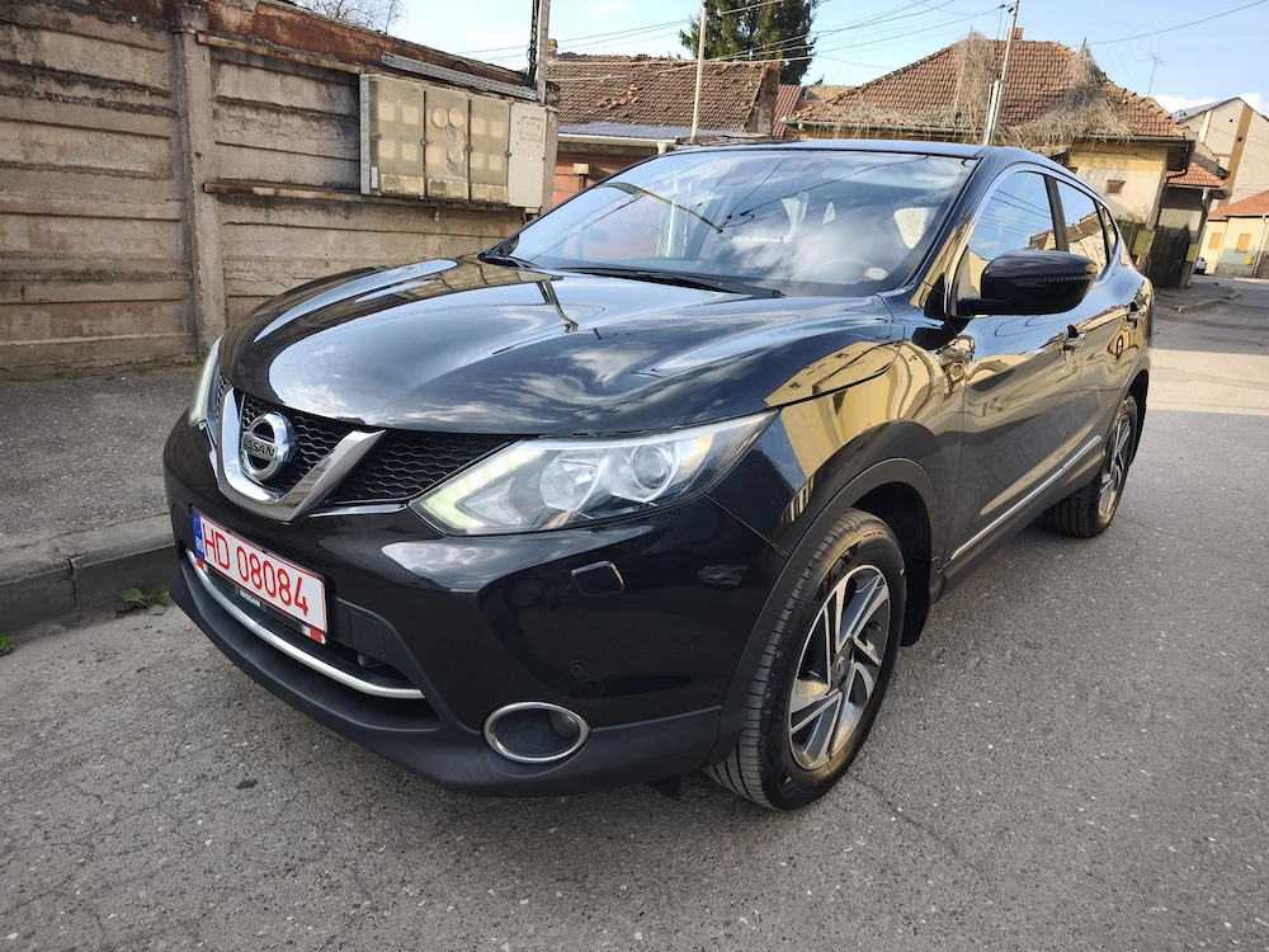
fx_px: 843
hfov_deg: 73.9
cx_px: 634
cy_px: 476
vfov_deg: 58.9
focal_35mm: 23
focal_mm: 6.57
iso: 50
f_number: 1.6
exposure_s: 1/333
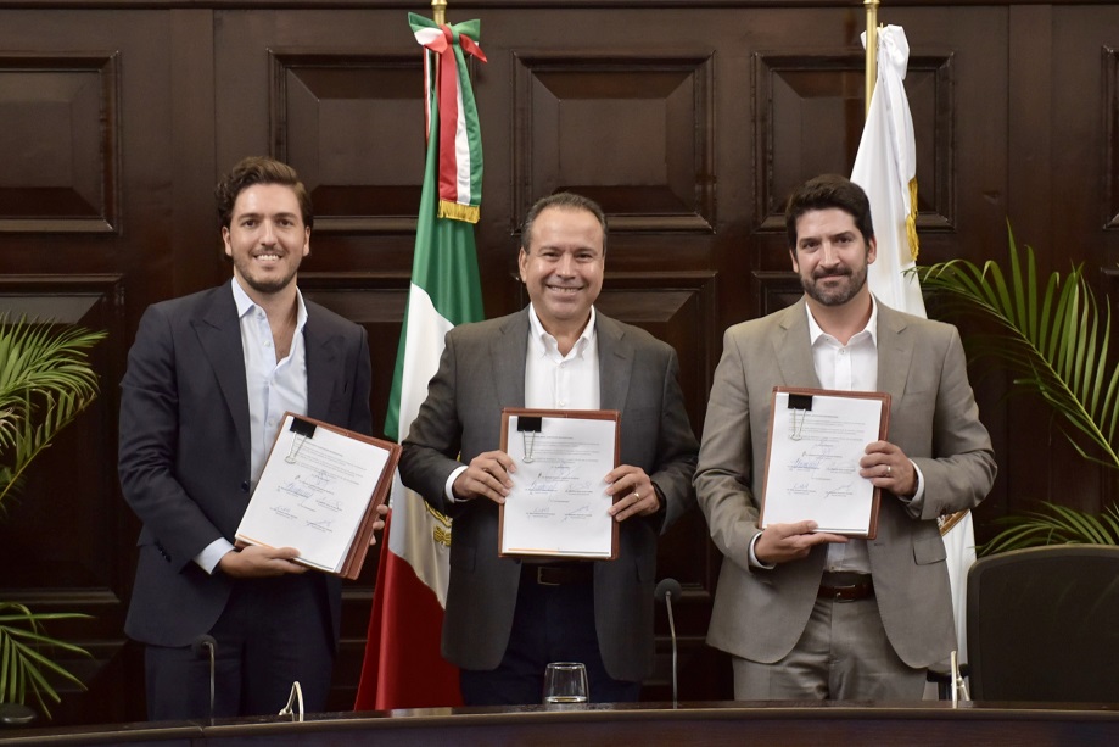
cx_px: 560
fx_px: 2176
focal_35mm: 70
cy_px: 374
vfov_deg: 19.5
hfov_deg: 28.8
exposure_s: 1/250
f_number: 2.8
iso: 1600
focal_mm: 70
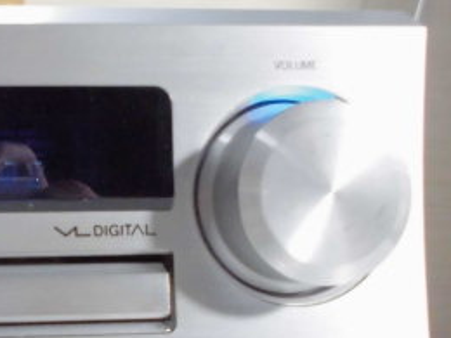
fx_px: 834
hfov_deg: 27.1
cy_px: 276
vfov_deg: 22.6
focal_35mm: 64
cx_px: -76
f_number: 3.5
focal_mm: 4.6
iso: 400
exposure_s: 1/25
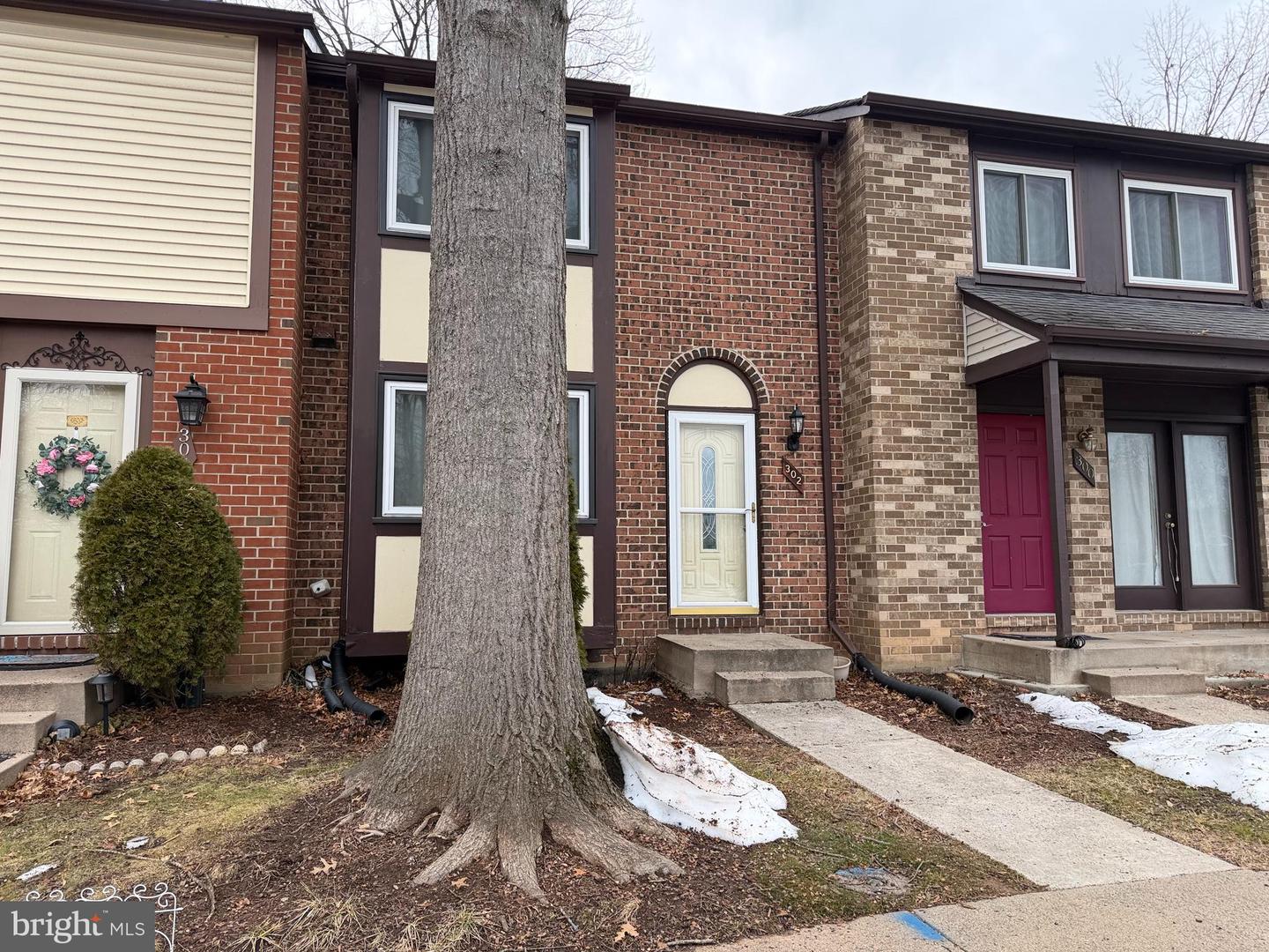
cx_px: 634
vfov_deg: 56.8
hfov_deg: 71.6
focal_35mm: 24
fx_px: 880
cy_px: 476
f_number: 1.78
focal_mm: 6.76
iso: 100
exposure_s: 1/421
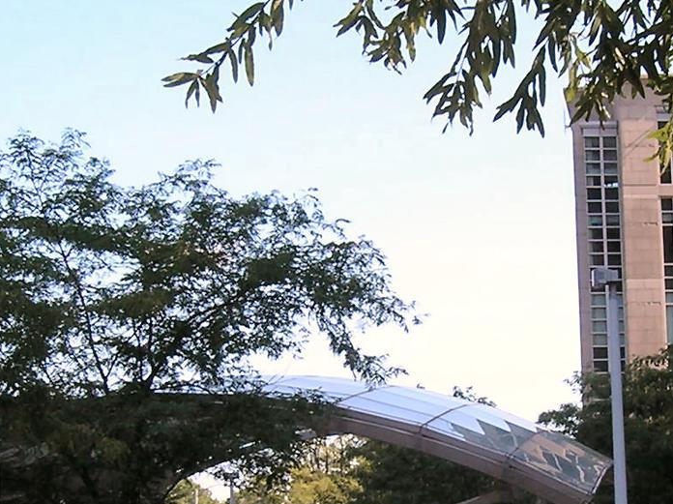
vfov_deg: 14.7
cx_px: 447
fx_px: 1943
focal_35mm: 100
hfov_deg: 19.6
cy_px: 431
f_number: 4.9
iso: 50
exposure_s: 1/172
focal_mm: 5.7
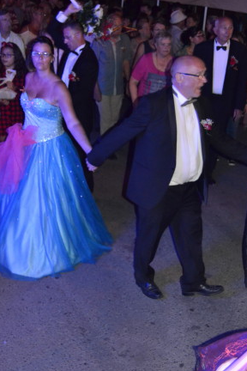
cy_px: 203
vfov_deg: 39.6
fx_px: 515
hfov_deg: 27.0
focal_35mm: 50
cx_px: 130
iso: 3200
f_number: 4.2
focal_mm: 30
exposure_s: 1/60
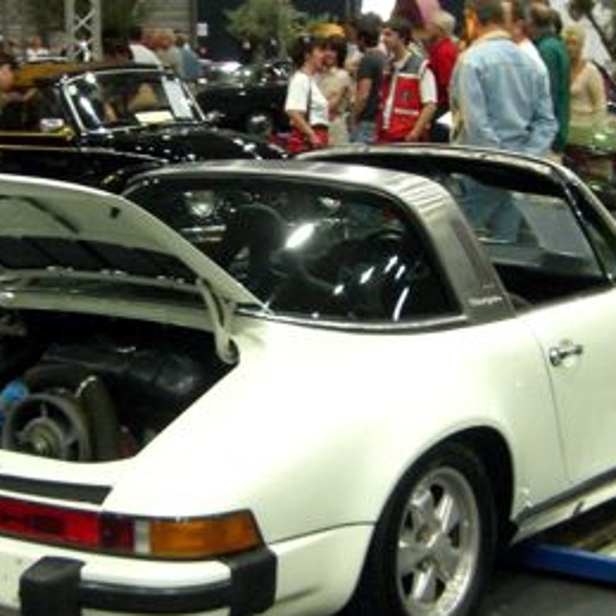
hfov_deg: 20.9
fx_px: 1671
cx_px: 307
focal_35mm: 83
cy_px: 419
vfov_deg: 20.8
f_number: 2.7
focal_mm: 6.2
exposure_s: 1/50
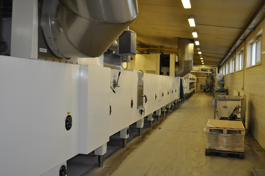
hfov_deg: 53.2
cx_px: 132
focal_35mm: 36
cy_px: 88
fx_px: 265
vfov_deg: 36.8
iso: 800
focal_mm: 24
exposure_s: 1/60
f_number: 4
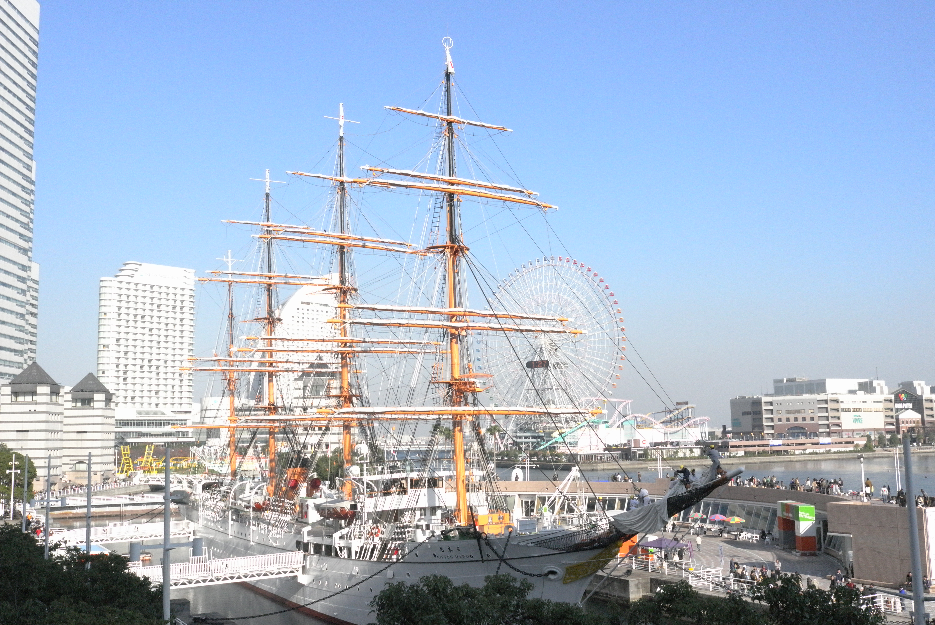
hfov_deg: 54.4
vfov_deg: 37.9
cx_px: 468
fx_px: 910
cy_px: 312
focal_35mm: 35
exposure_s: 1/2000
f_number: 16
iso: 3200
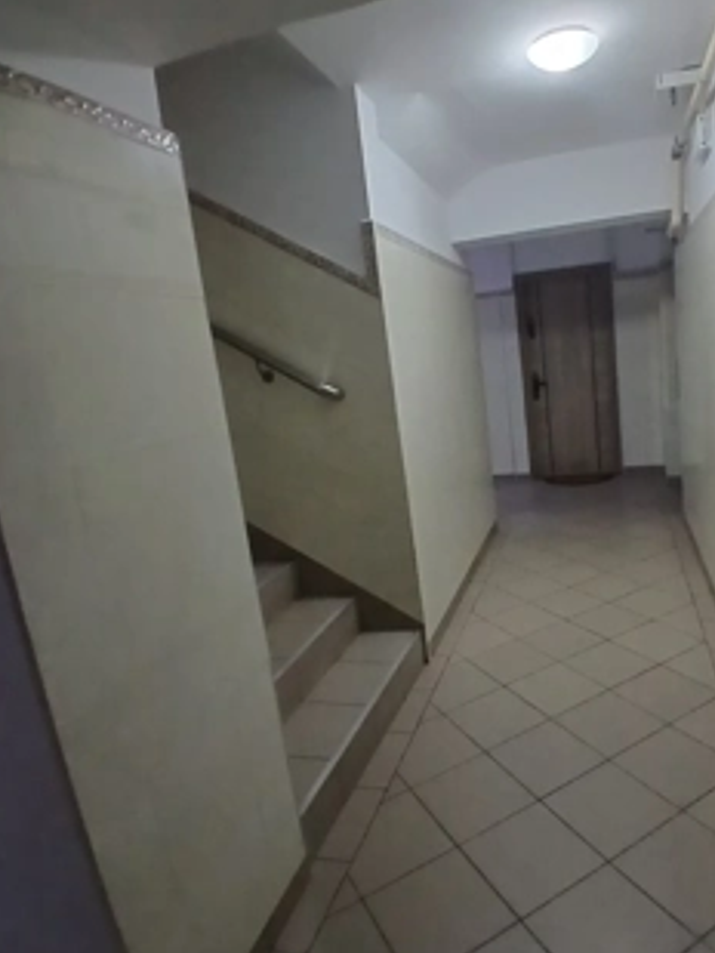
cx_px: 444
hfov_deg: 60.4
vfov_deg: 76.4
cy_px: 475
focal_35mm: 22
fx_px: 605
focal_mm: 1.4
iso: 500
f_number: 2.2
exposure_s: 1/33.3
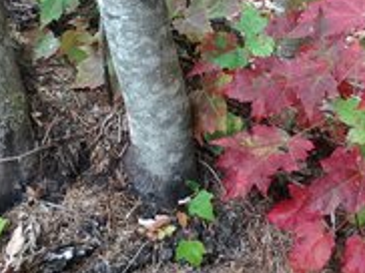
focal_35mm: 77
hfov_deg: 24.0
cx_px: 381
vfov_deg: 19.0
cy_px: 93
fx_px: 811
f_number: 2.4
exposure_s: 1/120
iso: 100
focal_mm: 4.28
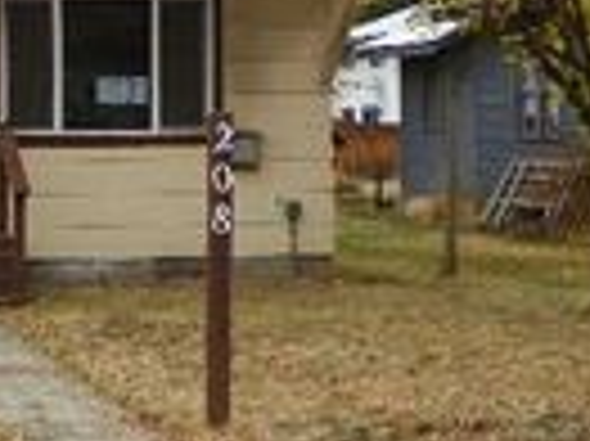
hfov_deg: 15.6
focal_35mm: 122
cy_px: 189
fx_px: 2077
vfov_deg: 12.1
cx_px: -104
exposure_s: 1/125
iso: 64
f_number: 3.2
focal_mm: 8.2
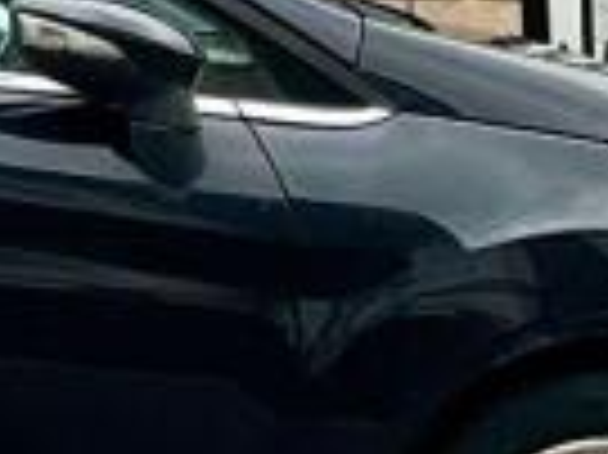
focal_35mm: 220
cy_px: -1119
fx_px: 3861
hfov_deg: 7.8
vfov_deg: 6.0
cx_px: -1239
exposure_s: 1/627
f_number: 1.8
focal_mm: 3
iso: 16
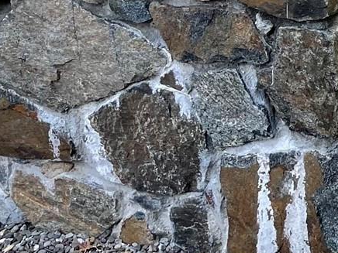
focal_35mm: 122
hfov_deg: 13.2
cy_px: -162
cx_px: 742
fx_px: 1191
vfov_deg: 11.5
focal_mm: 4.2
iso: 32
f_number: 1.6
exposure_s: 1/121
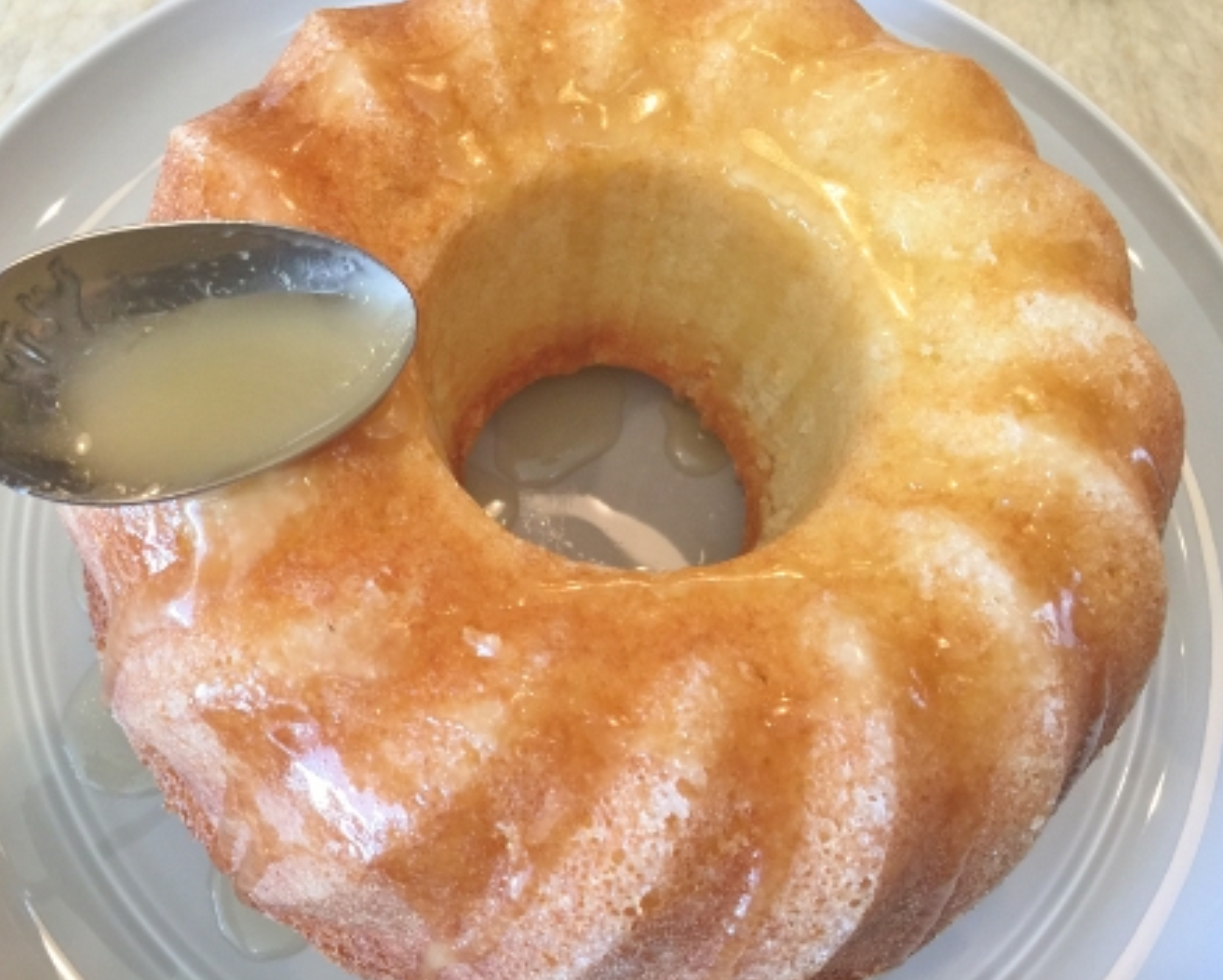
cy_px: 500
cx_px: 572
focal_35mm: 31
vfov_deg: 47.2
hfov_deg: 57.1
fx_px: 1123
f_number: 2.2
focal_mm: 4.15
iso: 50
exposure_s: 1/30
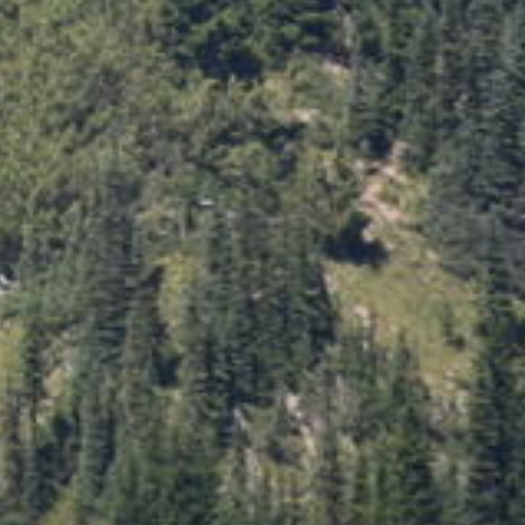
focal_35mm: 2057
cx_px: -683
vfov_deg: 0.9
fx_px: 35296
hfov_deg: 0.9
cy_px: -370
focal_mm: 300
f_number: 5.6
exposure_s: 1/640
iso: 200
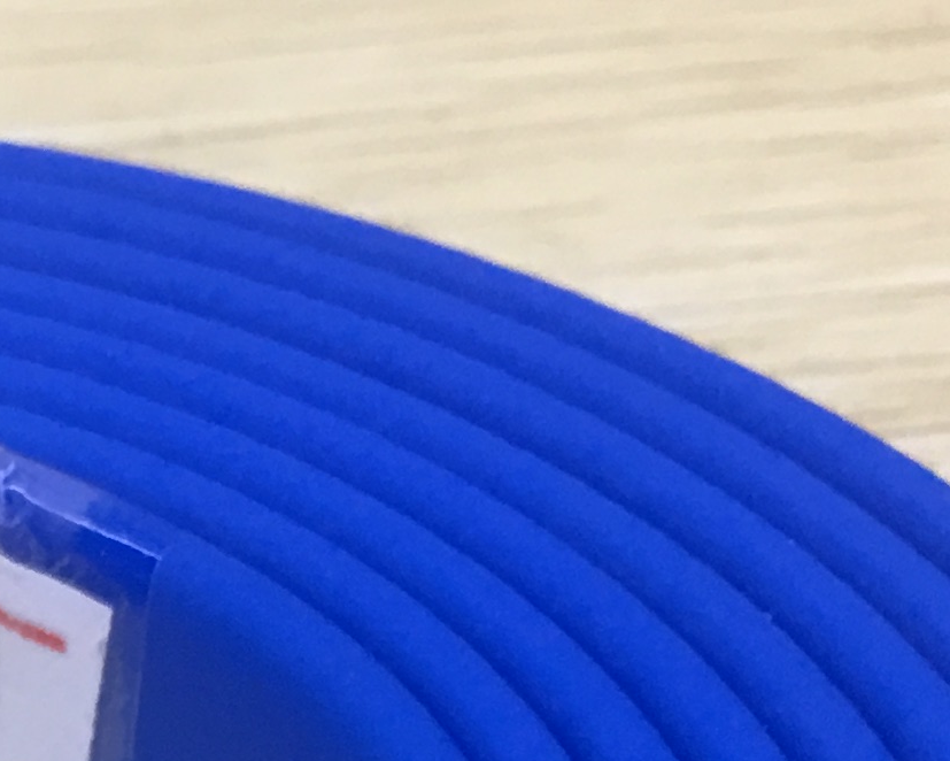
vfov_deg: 10.3
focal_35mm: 138
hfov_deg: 13.2
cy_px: 1536
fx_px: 3881
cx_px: -484
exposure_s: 1/17
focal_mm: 4.15
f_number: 2.2
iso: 50
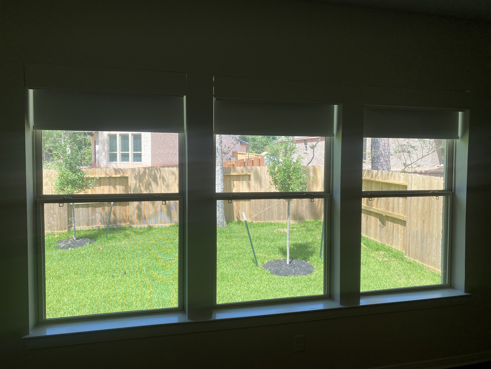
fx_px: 369
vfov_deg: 53.1
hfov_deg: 67.3
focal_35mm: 26
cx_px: 246
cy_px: 184
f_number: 1.8
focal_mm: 4.25
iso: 32
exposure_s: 1/373
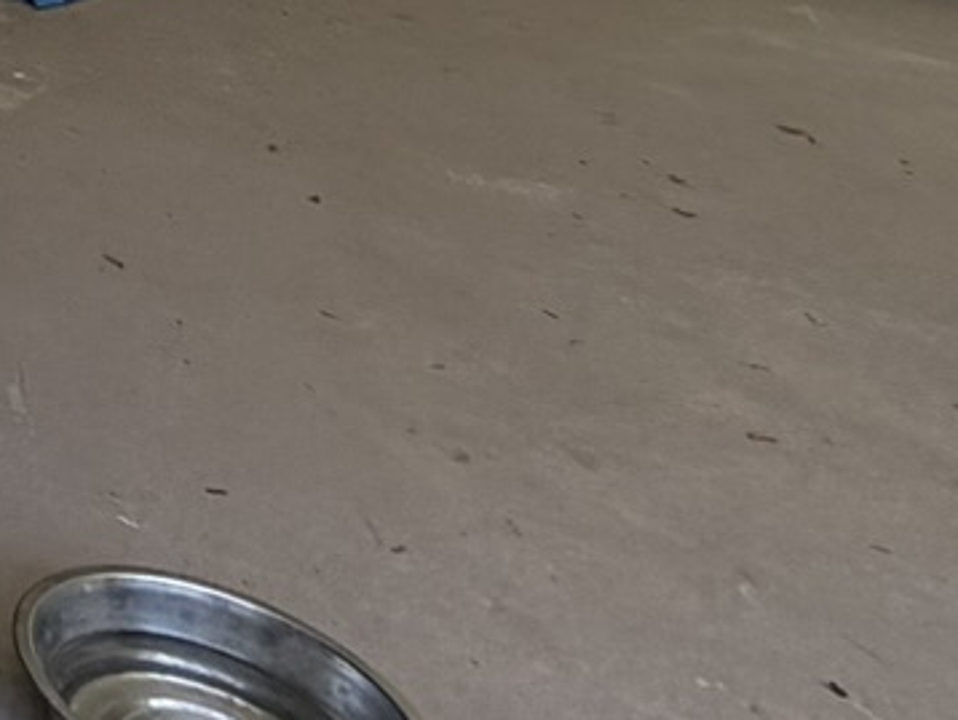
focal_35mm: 80
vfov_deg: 15.1
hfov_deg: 14.7
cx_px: -1375
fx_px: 2215
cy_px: -709
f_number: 2.2
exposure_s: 1/226
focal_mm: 2.22
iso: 50
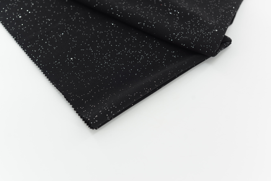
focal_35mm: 50
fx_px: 377
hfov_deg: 39.6
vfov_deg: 27.0
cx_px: 136
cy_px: 90
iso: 100
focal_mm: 50
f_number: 4
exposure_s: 1/80
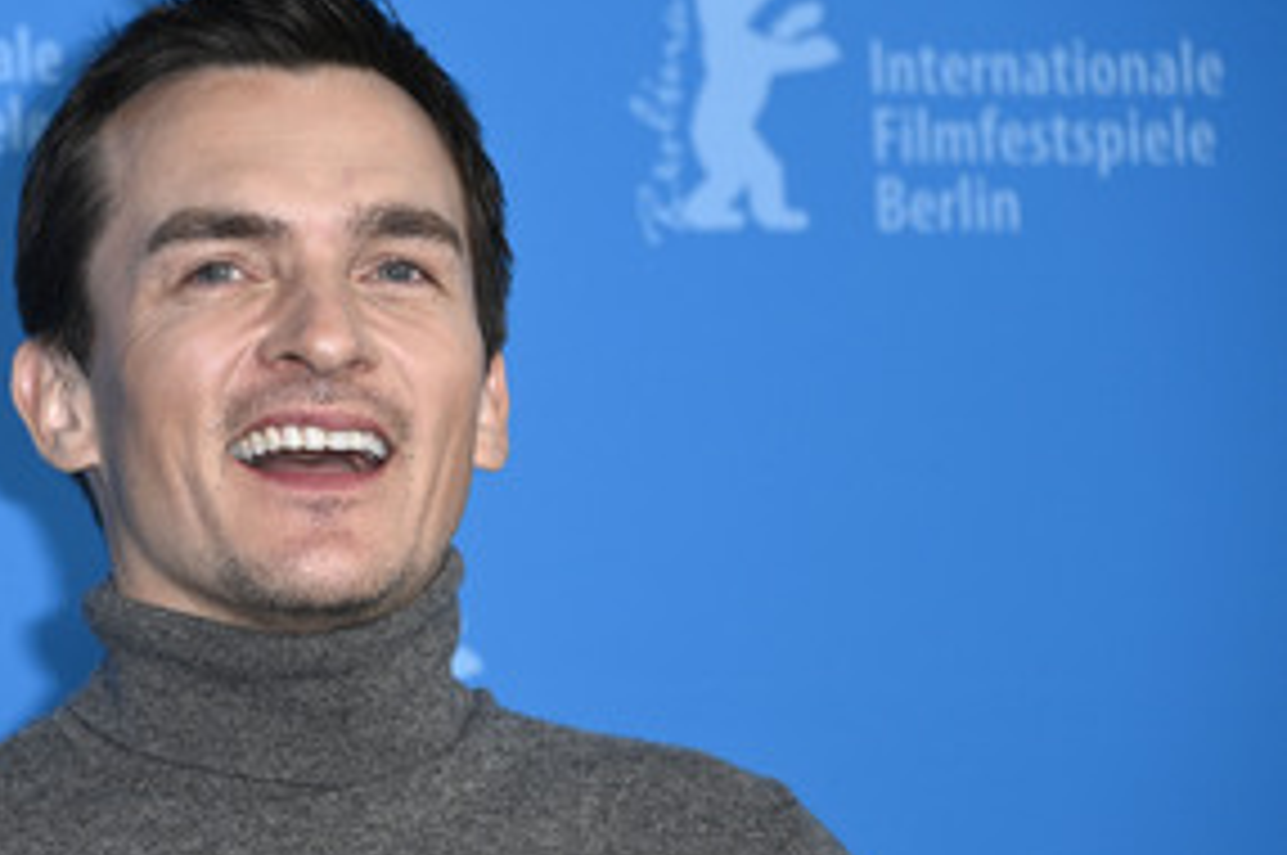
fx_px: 9570
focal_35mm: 268
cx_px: 277
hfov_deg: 7.7
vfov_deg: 5.1
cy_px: 554
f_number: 5.6
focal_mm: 170
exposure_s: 1/200
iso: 1000
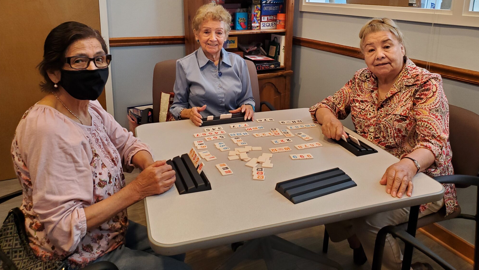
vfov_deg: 39.6
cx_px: 242
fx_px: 368
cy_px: 86
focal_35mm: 29
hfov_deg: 66.1
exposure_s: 1/59
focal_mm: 4.3
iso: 250
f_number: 2.4
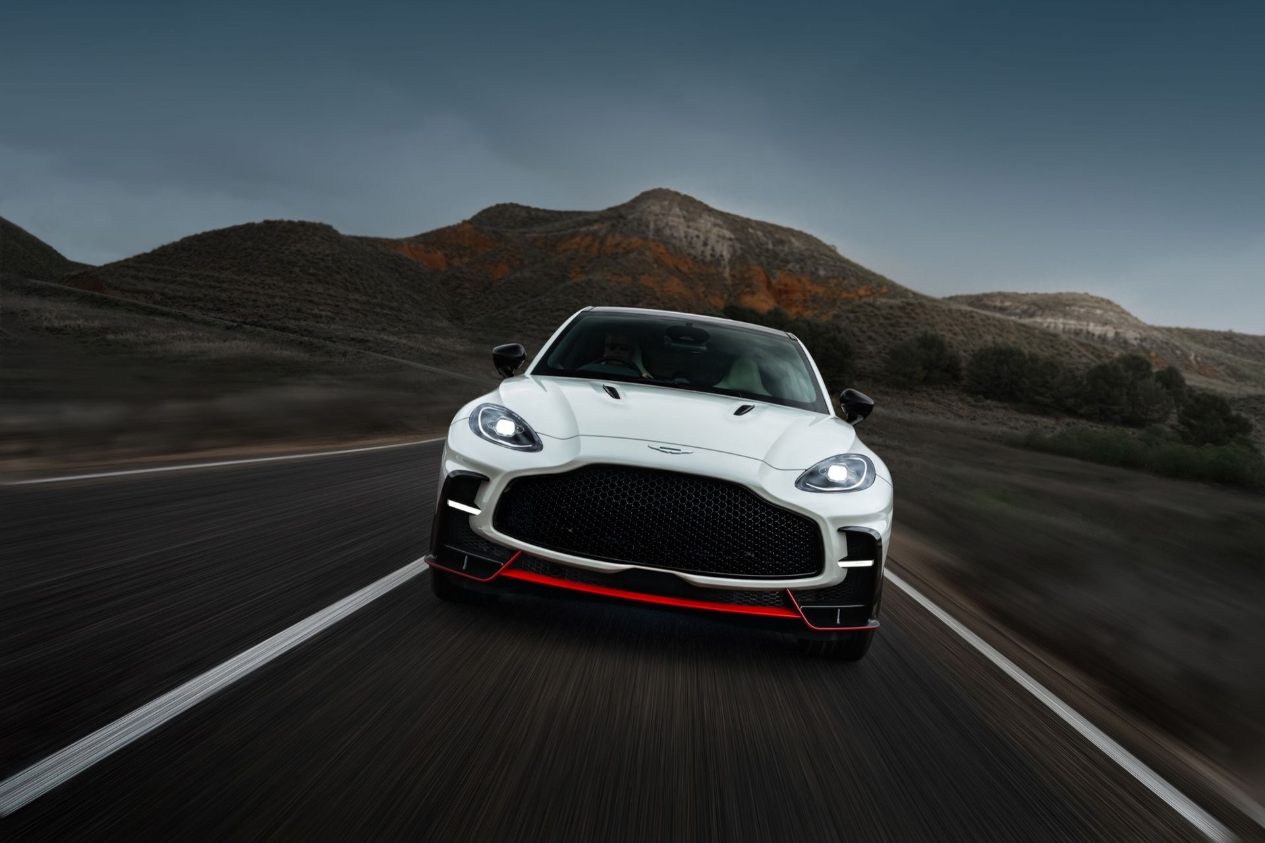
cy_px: 422
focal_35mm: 30
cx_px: 632
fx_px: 1054
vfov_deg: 43.6
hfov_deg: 61.9
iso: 500
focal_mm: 30
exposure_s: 1/80
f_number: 6.3
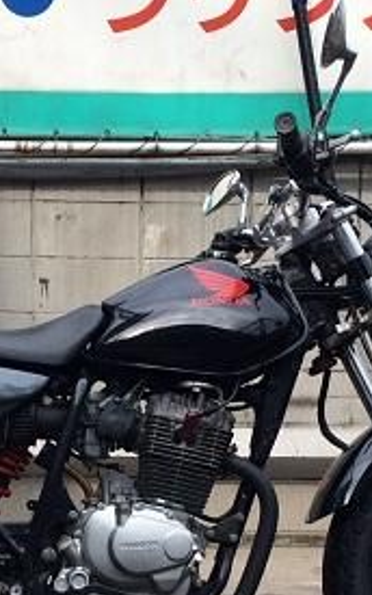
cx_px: 102
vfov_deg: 27.3
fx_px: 1200
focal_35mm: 74
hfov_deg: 17.5
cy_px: 480
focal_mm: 4.12
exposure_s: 1/733
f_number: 2.2
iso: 32
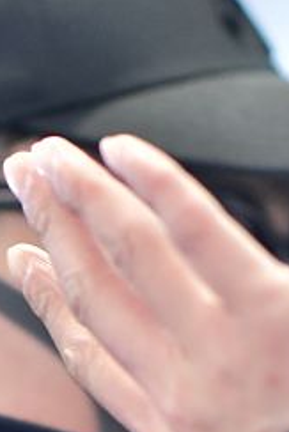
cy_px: 478
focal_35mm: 357
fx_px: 4292
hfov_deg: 3.9
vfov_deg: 5.7
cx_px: 4
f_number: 1.4
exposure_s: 1/200
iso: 2500
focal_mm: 85
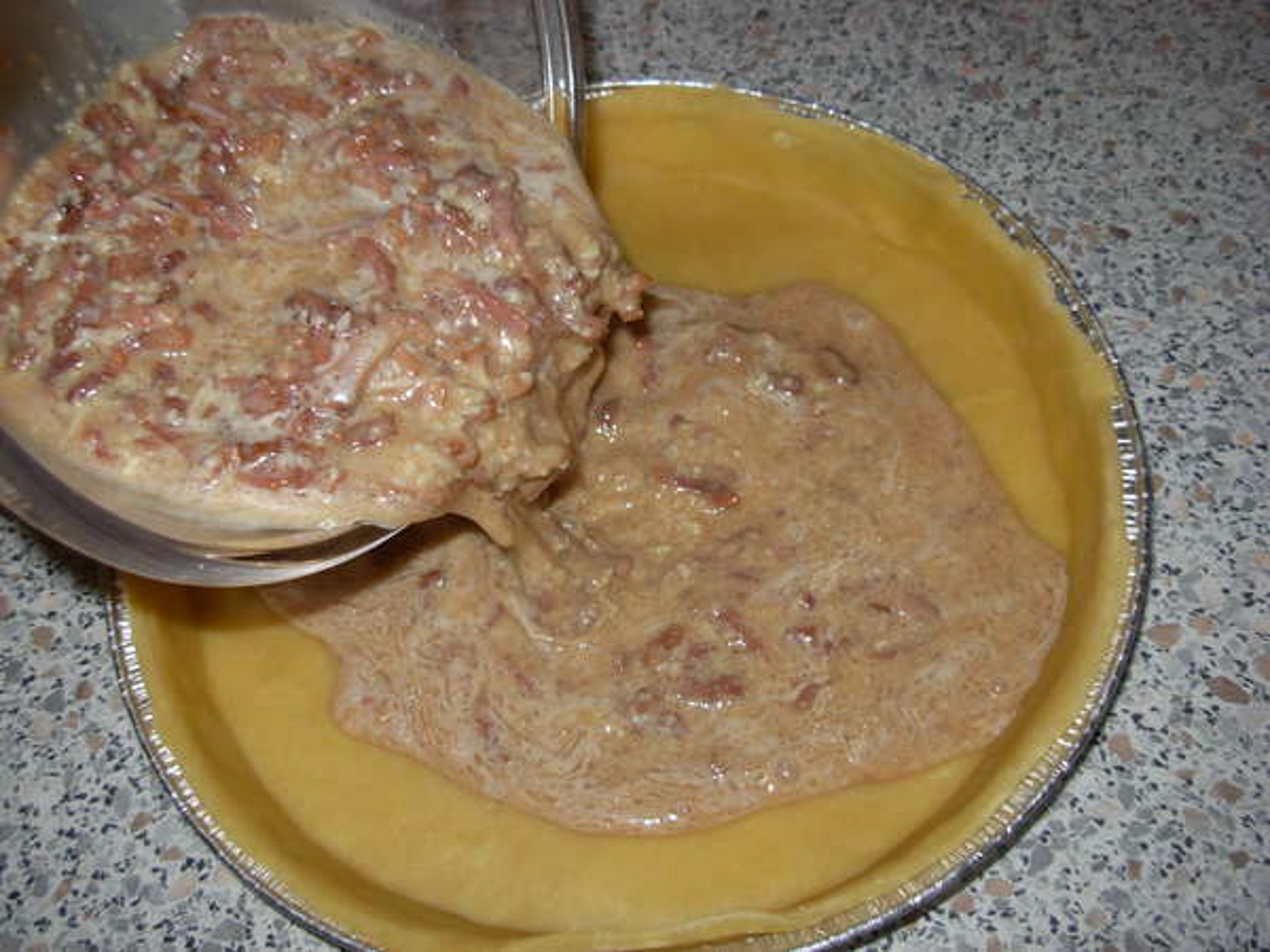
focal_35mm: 38
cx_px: 635
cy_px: 476
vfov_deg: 37.7
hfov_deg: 49.0
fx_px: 1394
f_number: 2.9
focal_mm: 6.3
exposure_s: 1/22.6
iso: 79
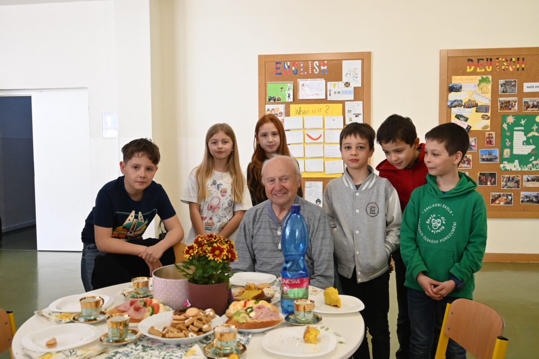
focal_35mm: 34
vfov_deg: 39.1
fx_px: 505
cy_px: 180
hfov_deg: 56.1
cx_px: 270
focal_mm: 22.5
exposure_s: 1/125
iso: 1800
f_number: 4
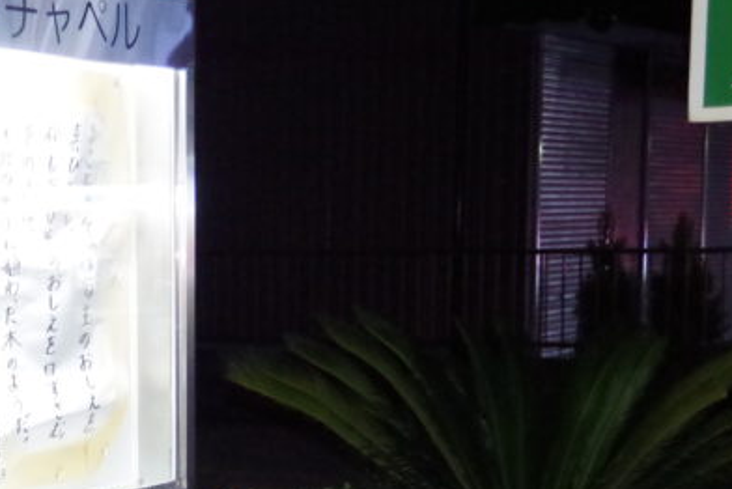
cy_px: 481
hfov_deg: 20.3
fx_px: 1913
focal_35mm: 94
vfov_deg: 14.4
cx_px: -142
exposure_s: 1/20
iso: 3200
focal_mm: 24
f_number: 4
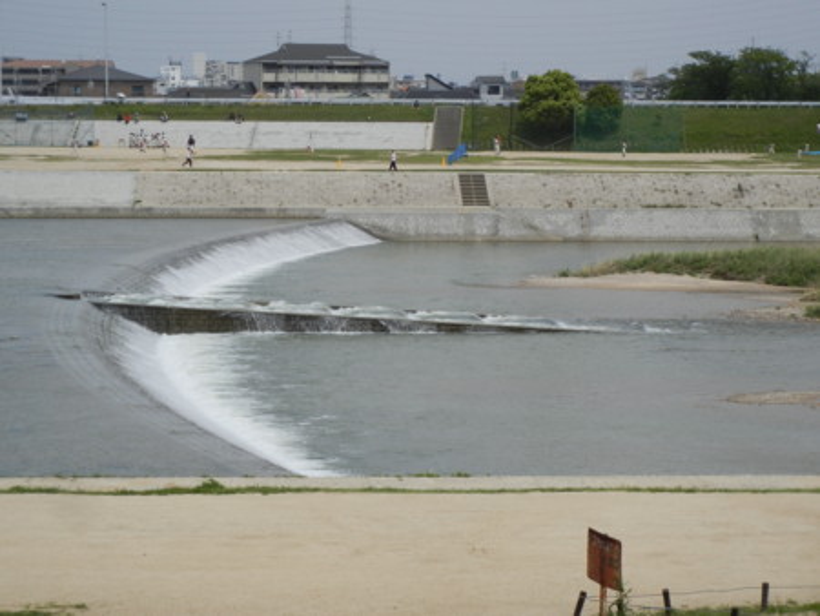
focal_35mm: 102
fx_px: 2418
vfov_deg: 14.5
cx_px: 410
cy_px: 308
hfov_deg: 19.3
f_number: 9
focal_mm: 18.3
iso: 160
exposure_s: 1/460
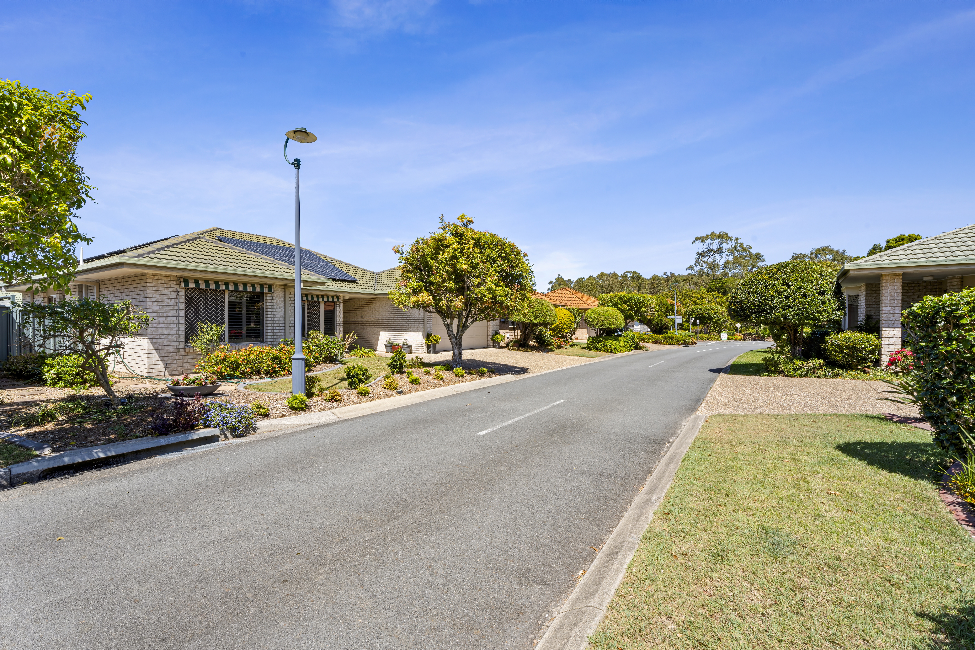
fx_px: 433
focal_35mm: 16
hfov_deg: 96.7
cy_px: 325
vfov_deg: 73.7
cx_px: 488
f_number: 16
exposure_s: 1/60
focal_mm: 16
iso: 320
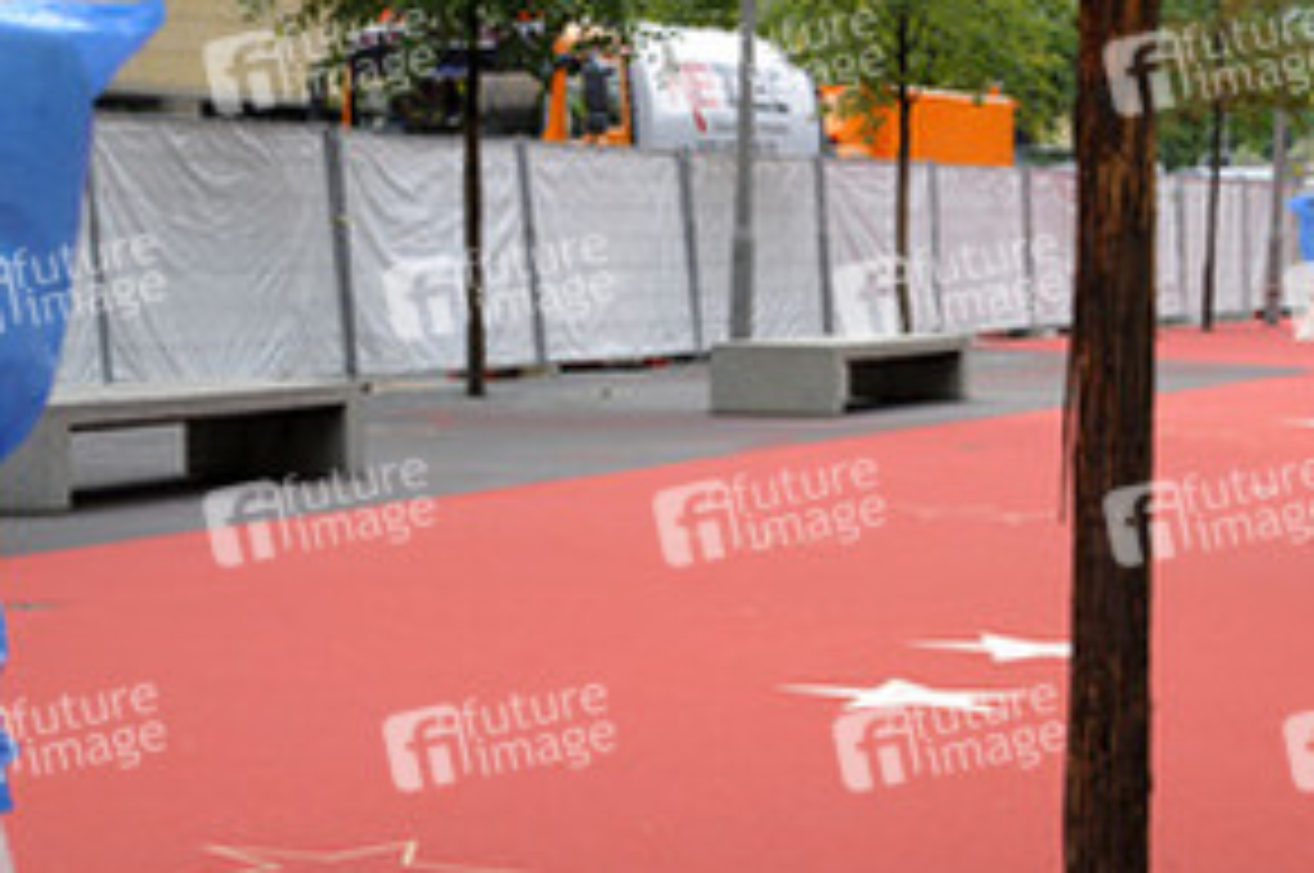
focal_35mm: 116
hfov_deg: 17.6
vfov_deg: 11.8
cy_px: 626
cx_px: 830
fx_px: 4229
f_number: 9
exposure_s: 1/320
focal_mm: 75
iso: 500
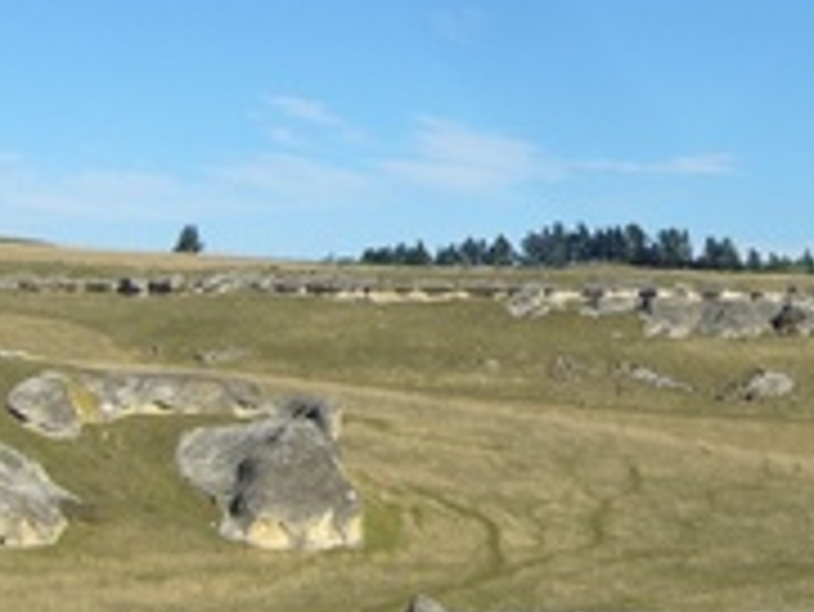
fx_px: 2000
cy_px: 68
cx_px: 684
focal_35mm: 85
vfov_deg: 17.2
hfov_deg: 22.6
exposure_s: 1/320
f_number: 5.6
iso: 80
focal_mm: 5.8
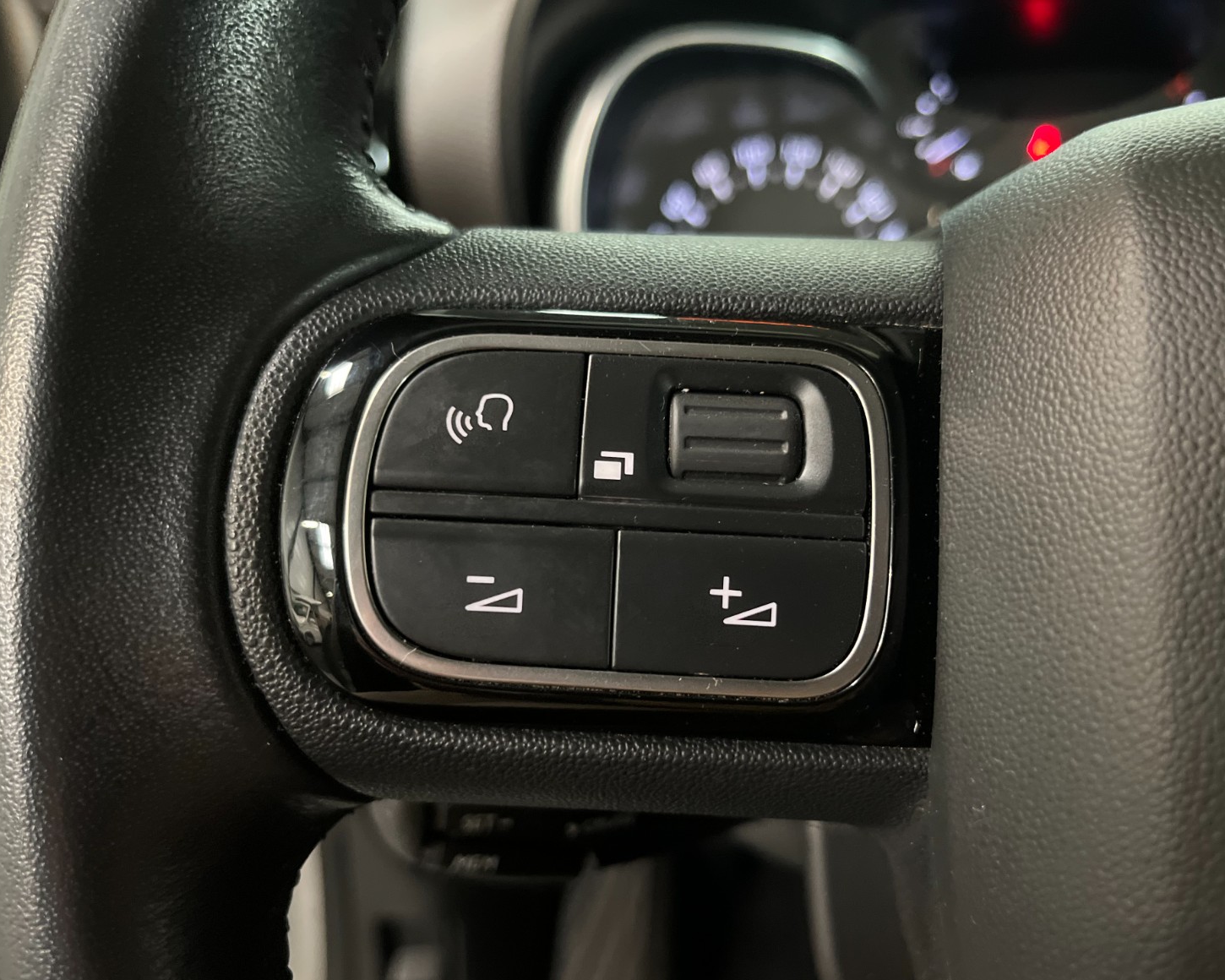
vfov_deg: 51.5
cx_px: 658
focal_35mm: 28
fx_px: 1015
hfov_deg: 62.1
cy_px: 506
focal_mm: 5.1
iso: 640
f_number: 1.6
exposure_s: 1/25
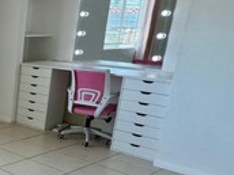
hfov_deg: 28.5
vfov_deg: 27.6
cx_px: -87
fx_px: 352
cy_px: 133
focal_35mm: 52
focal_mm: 2.22
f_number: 2.2
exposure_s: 1/120
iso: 100
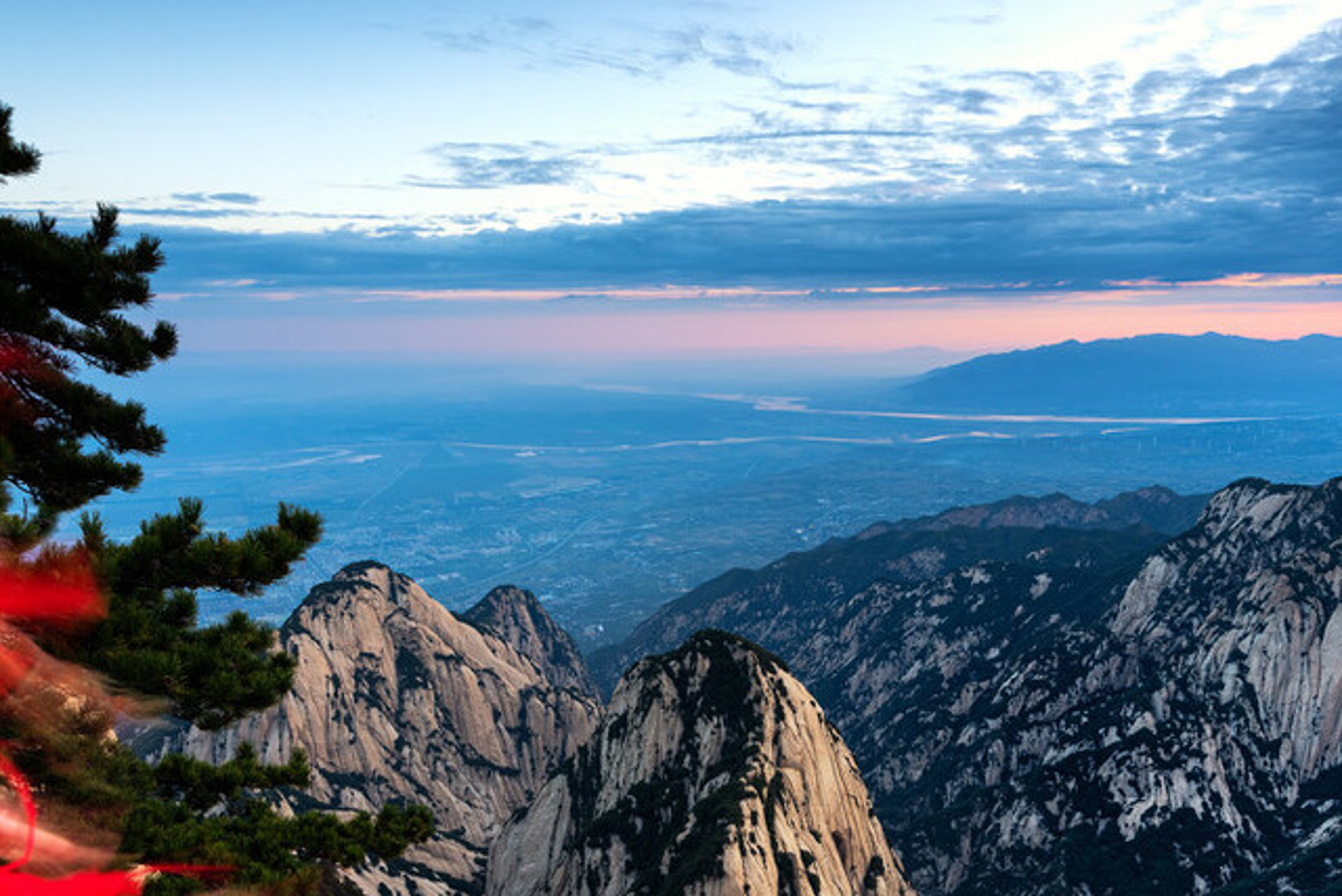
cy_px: 660
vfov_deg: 42.4
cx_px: 849
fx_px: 1119
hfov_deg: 61.0
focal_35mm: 30
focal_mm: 16
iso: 80
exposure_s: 1/3
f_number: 9
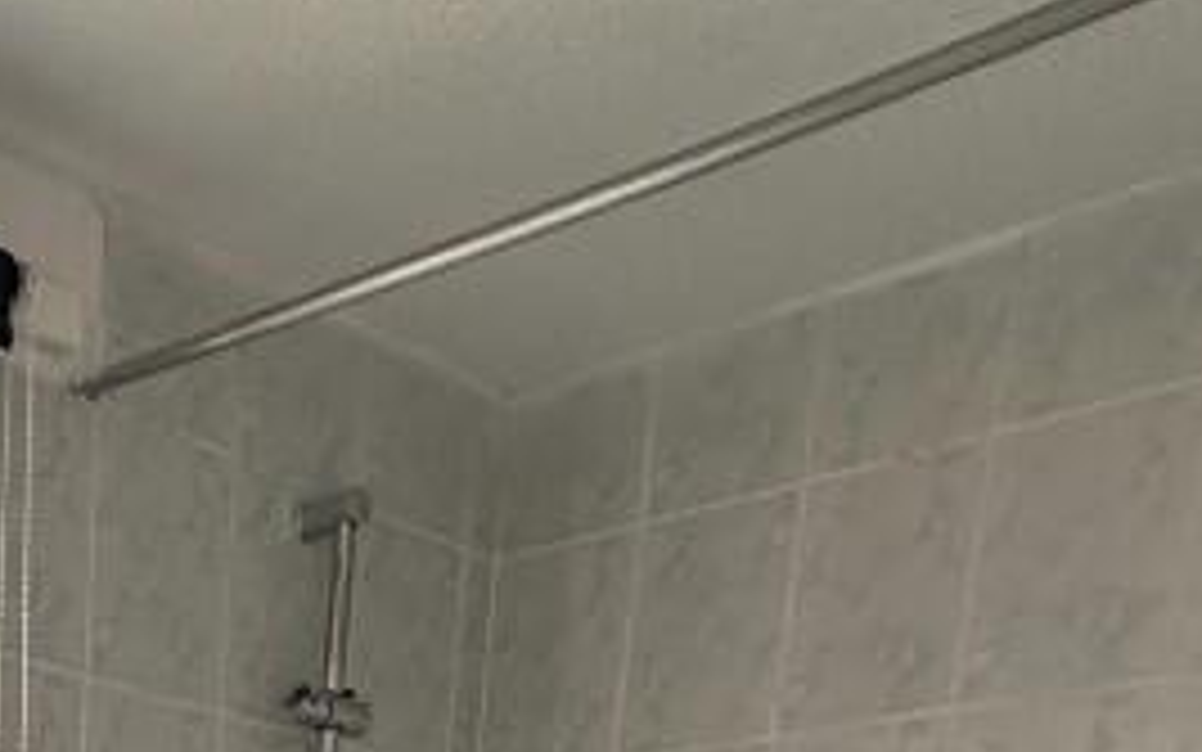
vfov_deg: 15.4
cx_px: 50
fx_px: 1868
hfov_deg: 33.2
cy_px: 1698
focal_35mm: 57
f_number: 2.2
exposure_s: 1/99
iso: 160
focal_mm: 2.22
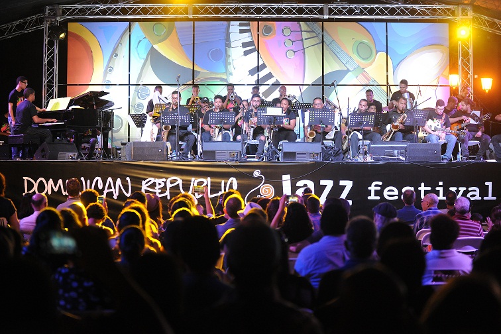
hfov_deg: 28.8
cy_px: 167
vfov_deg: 19.5
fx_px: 974
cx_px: 250
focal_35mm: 70
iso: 1600
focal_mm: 70
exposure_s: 1/80
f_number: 2.8
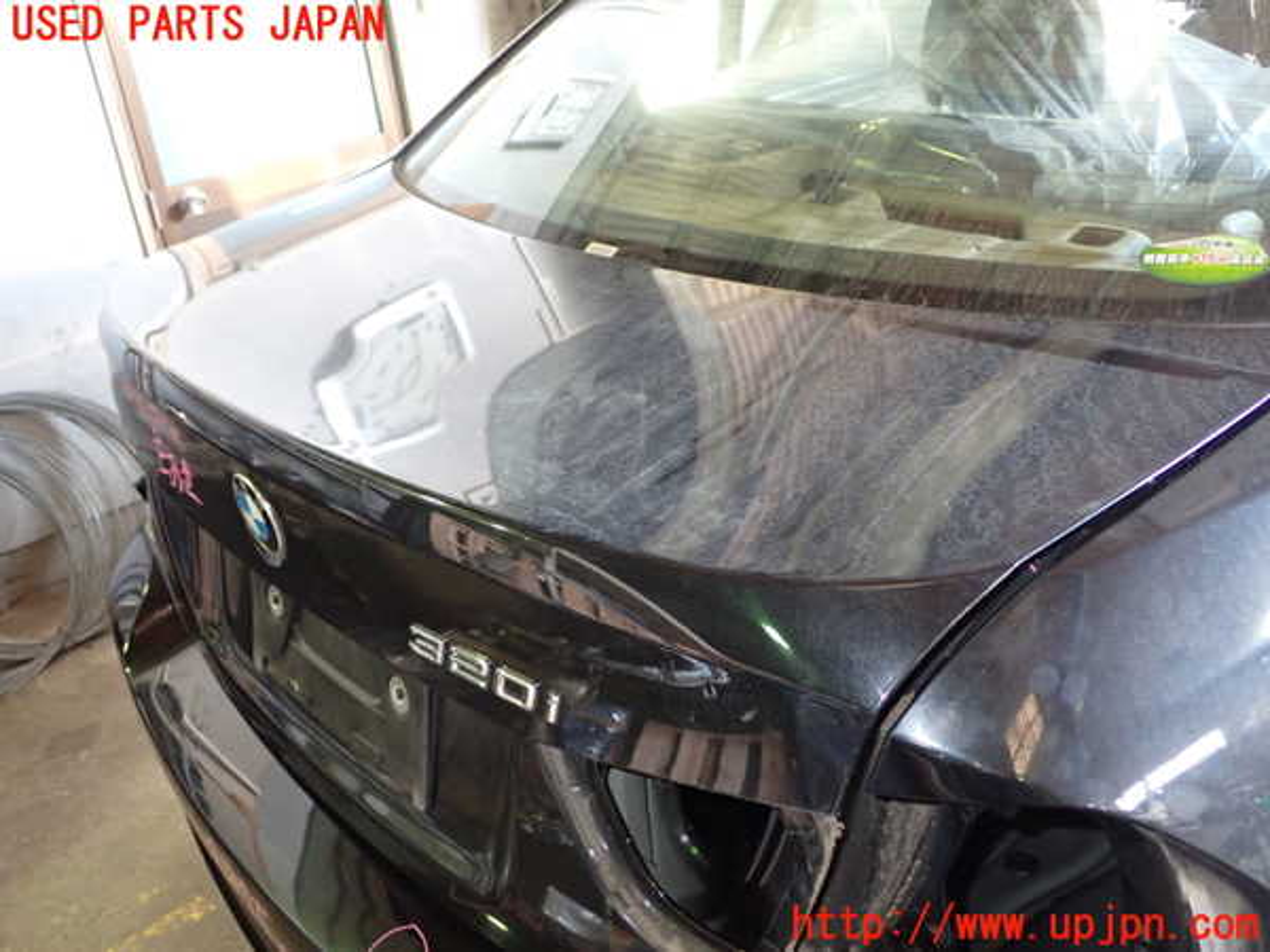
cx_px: 635
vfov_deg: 39.7
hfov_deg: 51.4
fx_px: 1321
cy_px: 476
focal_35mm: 36
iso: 400
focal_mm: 6.37
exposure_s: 1/40
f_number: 2.5
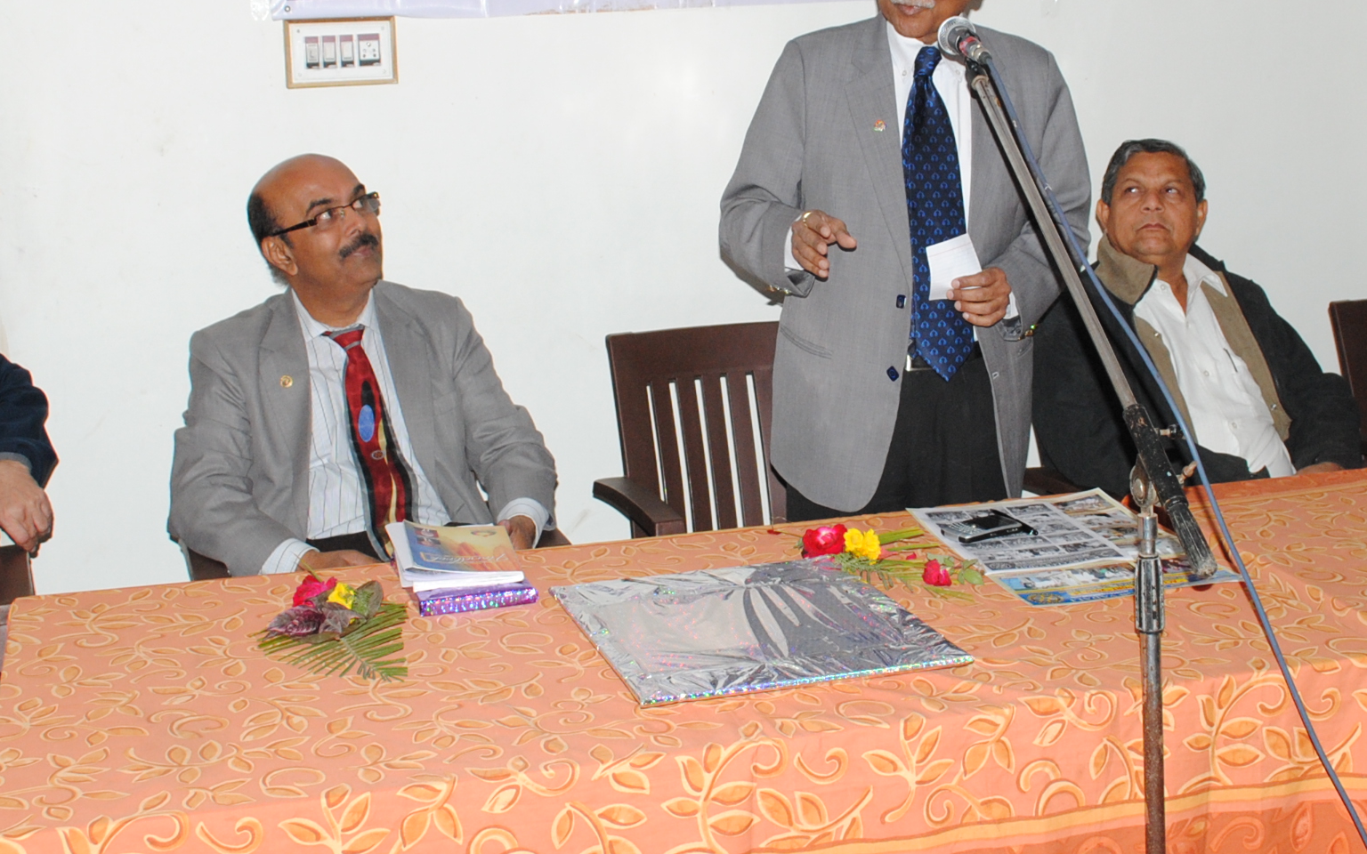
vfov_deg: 24.7
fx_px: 1937
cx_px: 787
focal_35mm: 52
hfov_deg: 38.8
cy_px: 237
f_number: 7.1
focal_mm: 18
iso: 400
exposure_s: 1/125
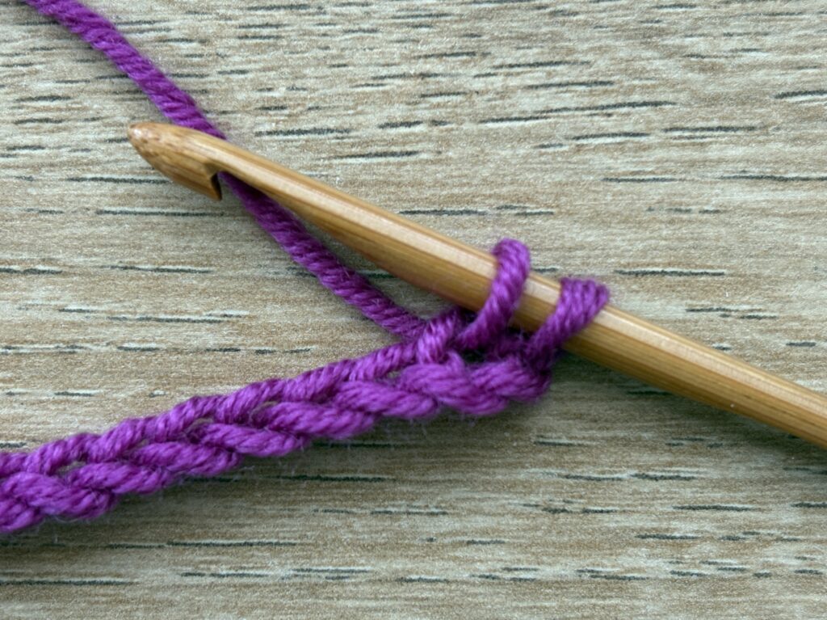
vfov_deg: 28.0
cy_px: 310
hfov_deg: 36.8
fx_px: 1242
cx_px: 414
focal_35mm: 52
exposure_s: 1/59
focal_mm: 5.96
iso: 160
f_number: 1.6
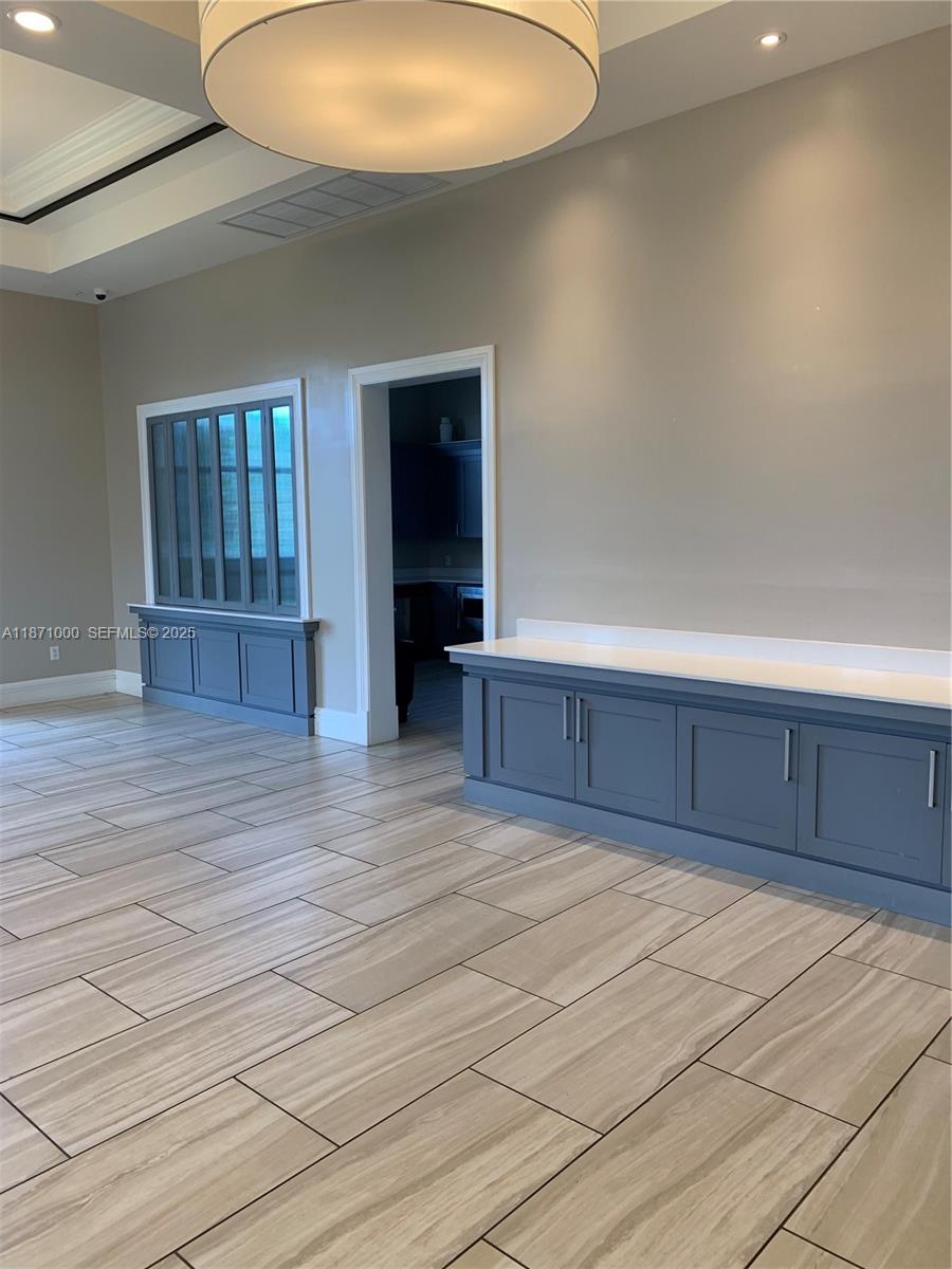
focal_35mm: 26
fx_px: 953
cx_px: 476
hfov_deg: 53.1
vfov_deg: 67.3
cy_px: 634
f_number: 1.8
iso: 80
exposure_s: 1/120
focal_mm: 4.25
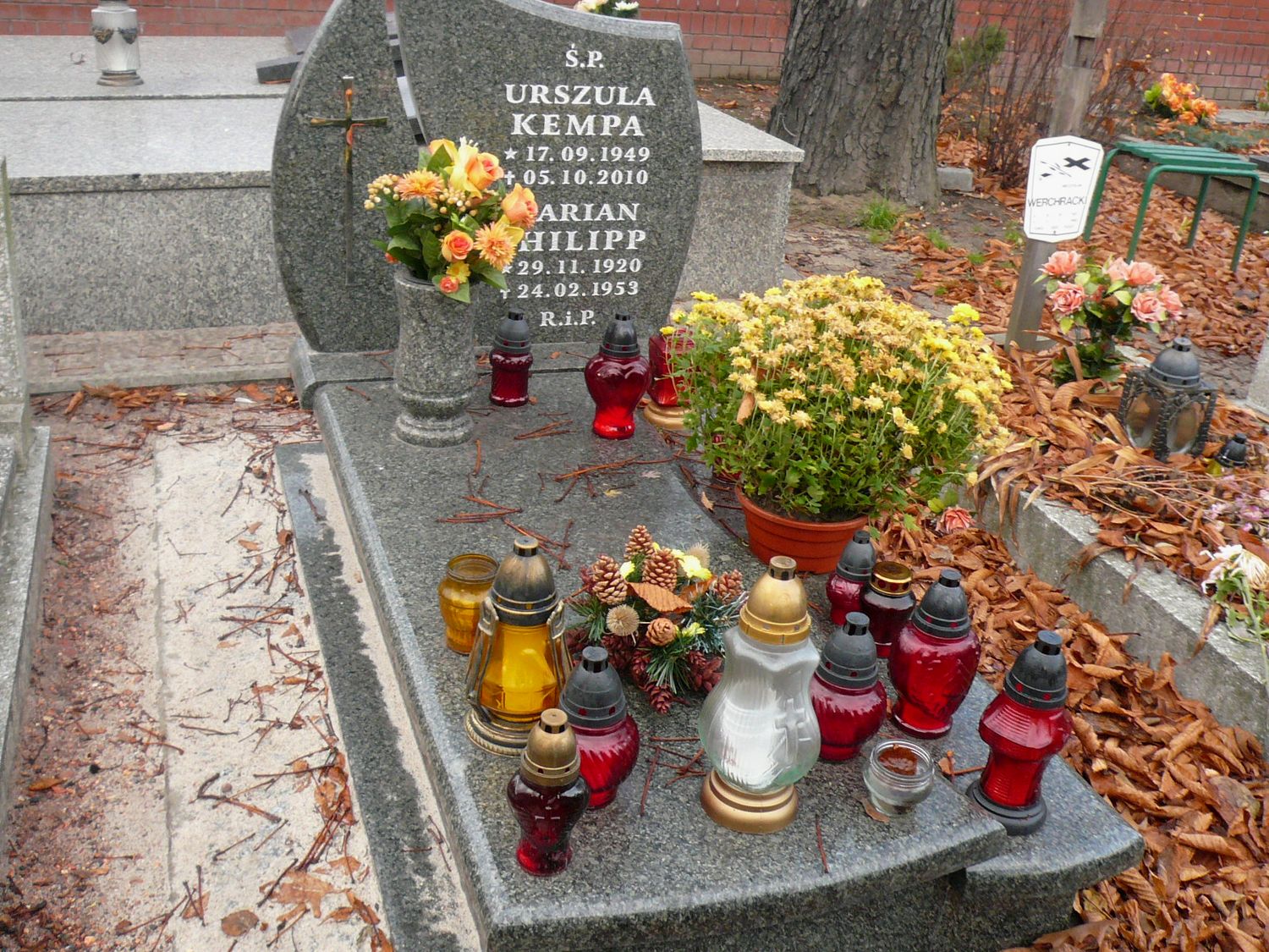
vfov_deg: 41.8
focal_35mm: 34
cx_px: 634
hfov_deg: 54.0
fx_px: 1246
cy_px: 476
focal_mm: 4.6
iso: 100
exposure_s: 1/40
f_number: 2.8
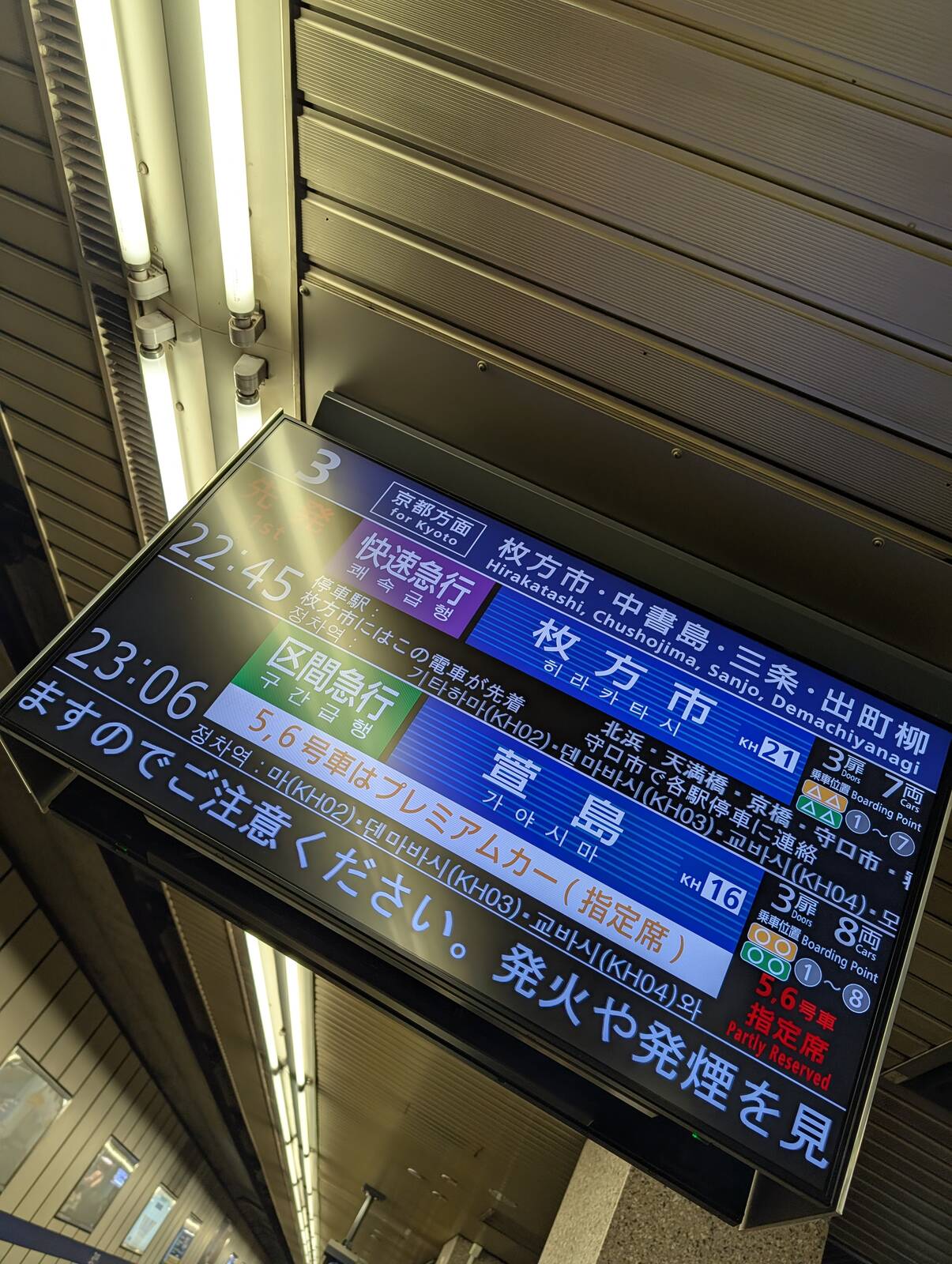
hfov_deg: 56.9
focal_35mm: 24
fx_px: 878
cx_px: 476
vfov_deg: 71.5
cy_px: 632
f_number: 1.68
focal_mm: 6.9
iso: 18
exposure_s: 1/120
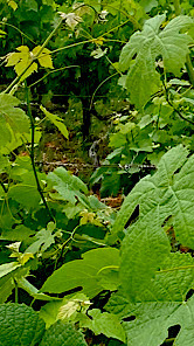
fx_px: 1054
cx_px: 424
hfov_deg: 9.6
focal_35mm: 115
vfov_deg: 18.0
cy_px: -36
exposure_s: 1/4808
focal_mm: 4.25
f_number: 1.8
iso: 32
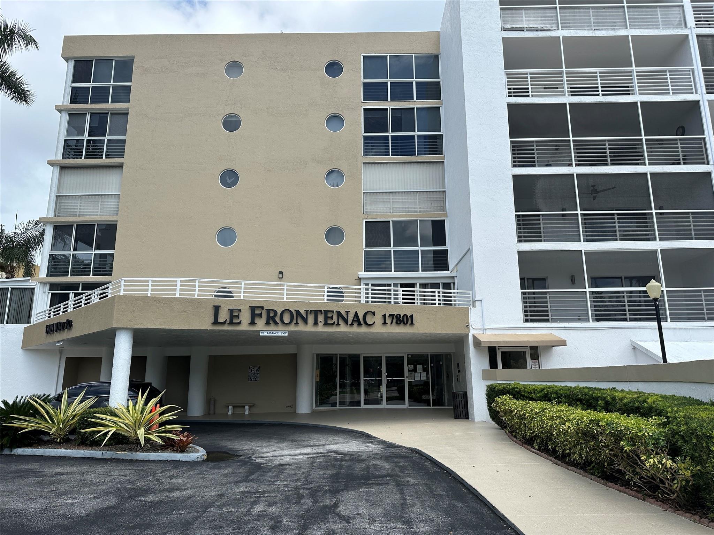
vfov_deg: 56.8
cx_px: 357
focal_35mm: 24
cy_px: 268
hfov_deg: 71.6
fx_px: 495
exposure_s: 1/3597
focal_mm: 6.86
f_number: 1.78
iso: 80
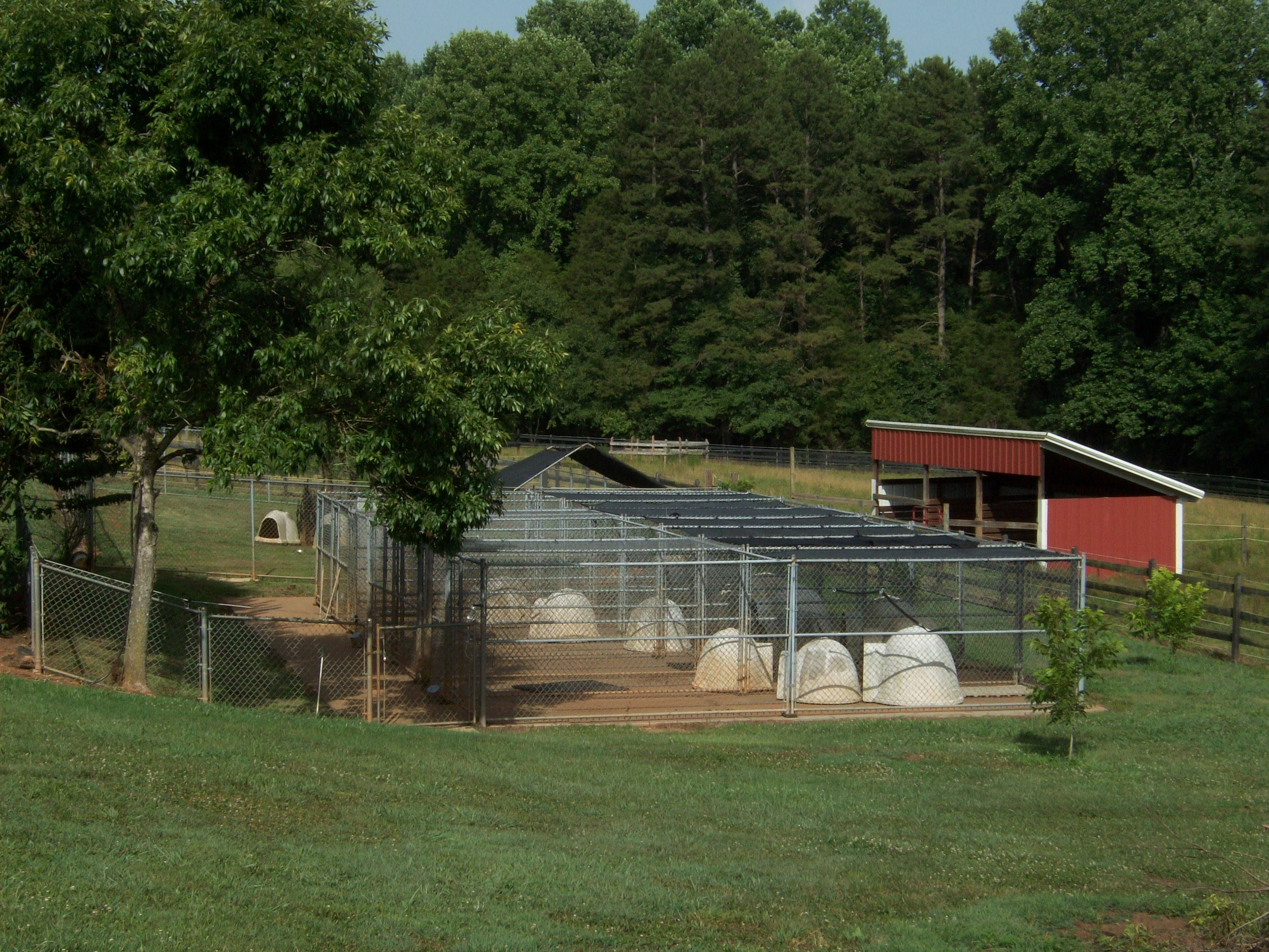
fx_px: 2420
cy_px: 476
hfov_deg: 29.4
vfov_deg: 22.3
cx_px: 634
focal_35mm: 66
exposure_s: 1/259
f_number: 7.9
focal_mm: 11
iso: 64
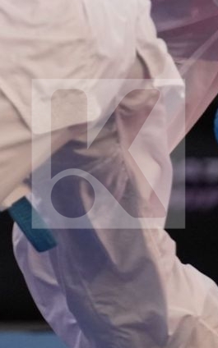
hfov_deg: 1.0
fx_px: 12329
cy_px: -138
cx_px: 109
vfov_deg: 1.6
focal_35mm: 1297
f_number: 2.8
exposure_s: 1/1000
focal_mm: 200
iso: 1250
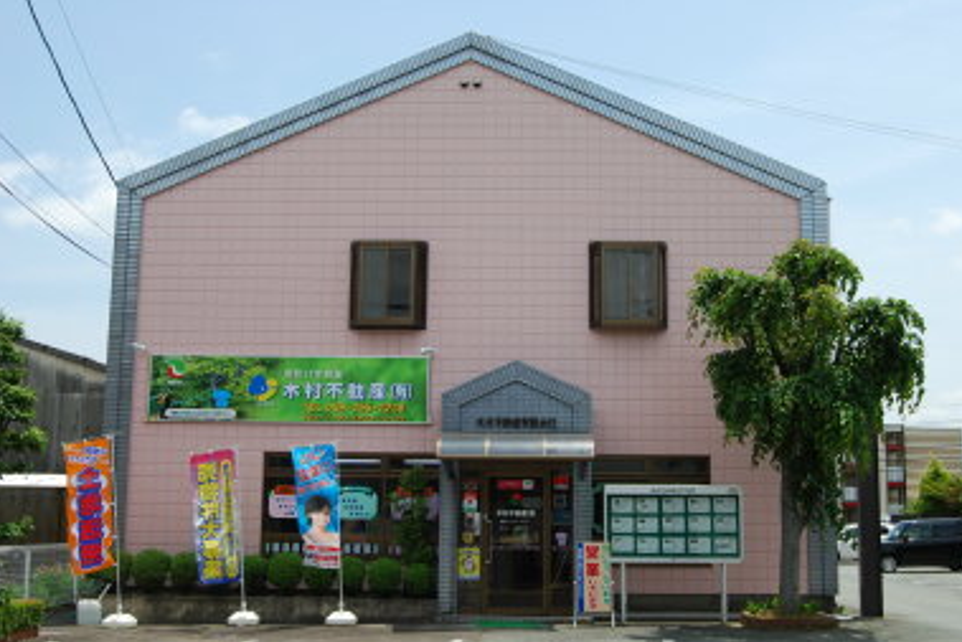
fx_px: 1230
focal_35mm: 46
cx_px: 486
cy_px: 324
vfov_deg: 29.3
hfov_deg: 42.7
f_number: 7.1
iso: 100
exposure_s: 1/200
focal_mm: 30
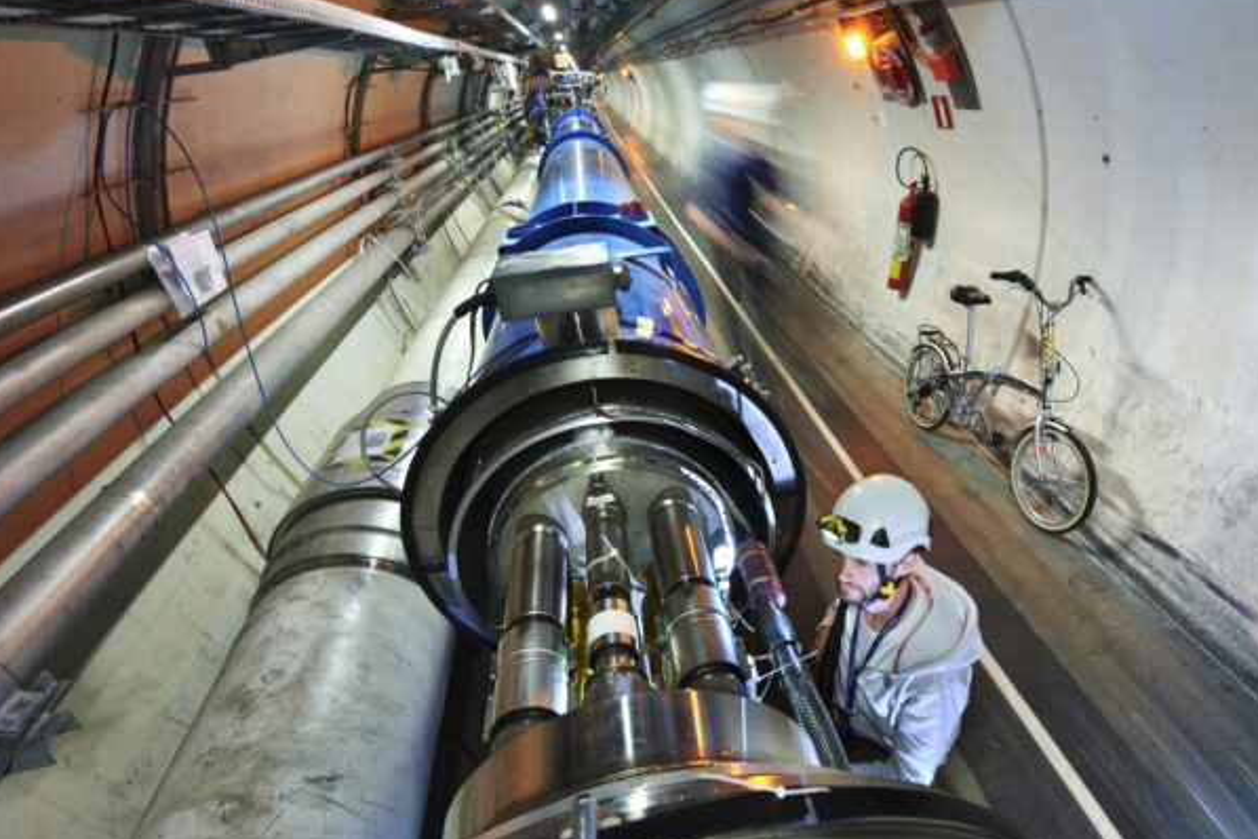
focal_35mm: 18
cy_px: 447
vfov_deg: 67.3
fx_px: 629
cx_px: 765
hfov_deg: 88.7
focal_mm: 14
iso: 160
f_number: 8
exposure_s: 1/1.3
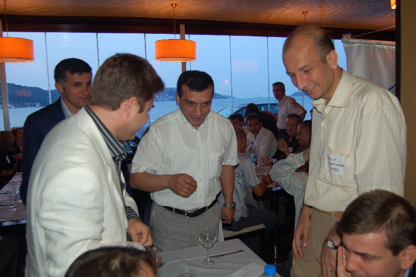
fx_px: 346
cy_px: 138
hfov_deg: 62.0
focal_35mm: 30
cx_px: 208
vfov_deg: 43.5
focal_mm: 20
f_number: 3.8
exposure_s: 1/60
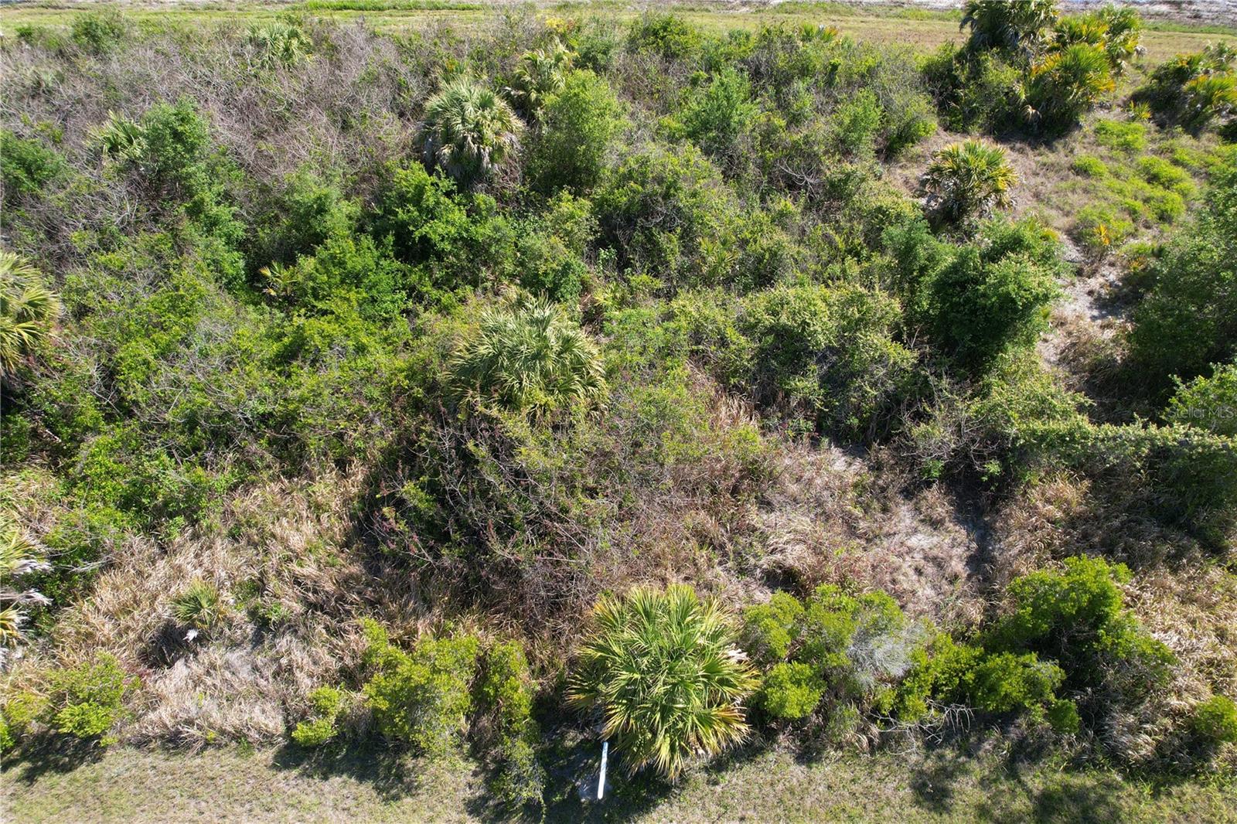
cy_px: 412
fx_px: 756
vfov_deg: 57.2
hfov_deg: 78.6
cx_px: 618
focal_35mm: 22
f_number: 2.8
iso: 100
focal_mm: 8.38
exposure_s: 1/640
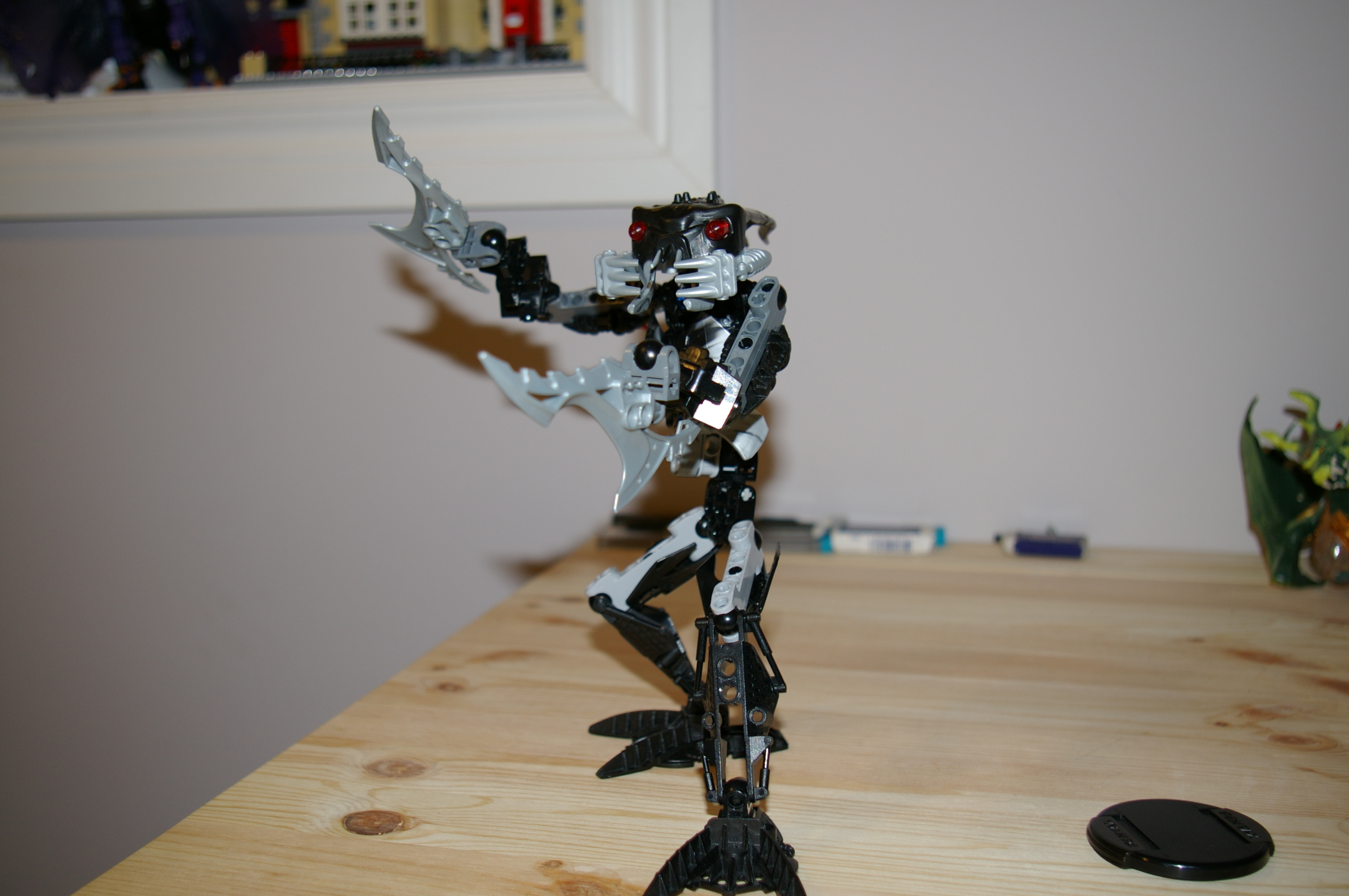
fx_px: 1348
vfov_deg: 36.8
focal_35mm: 36
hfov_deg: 53.2
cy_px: 448
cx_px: 674
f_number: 4
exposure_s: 1/45
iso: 200
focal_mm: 24
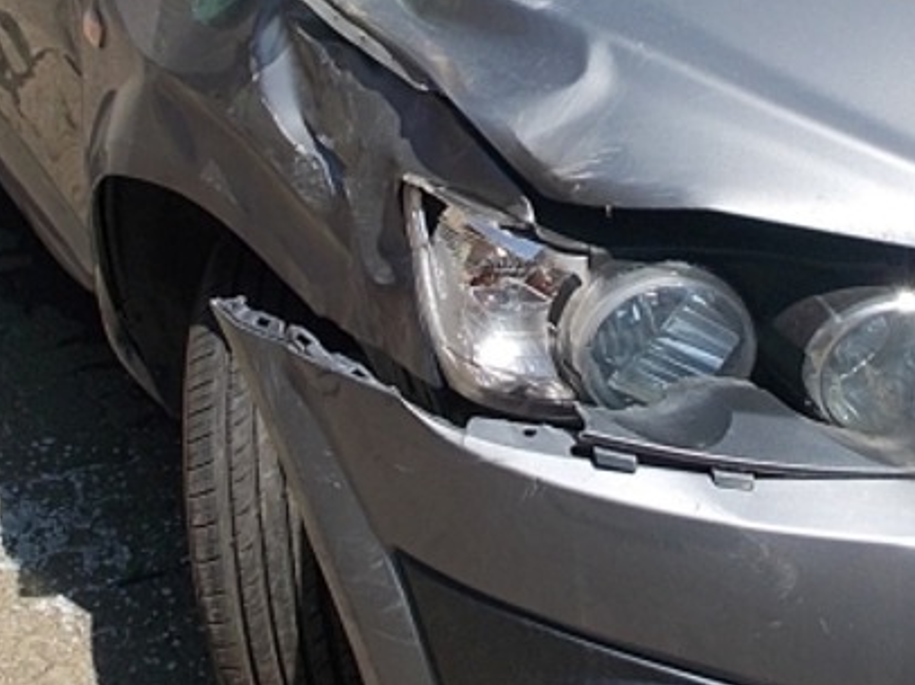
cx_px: 598
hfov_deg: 24.9
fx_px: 2061
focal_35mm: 78
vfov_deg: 18.6
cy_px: 103
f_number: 8
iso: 80
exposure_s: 1/160
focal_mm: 4.6
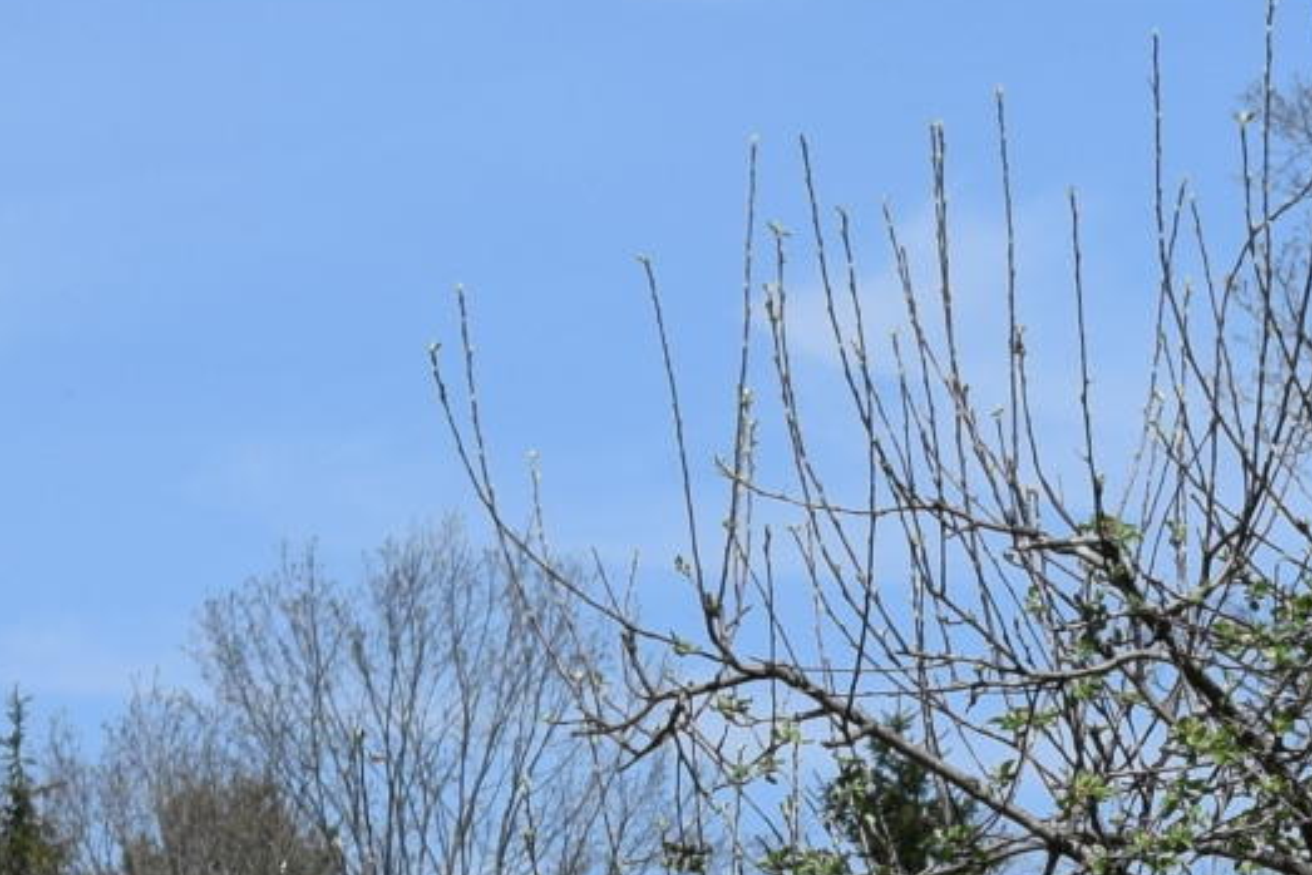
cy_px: 2068
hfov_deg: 5.1
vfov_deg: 3.5
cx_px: 3422
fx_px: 14102
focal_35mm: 387
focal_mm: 45
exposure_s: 1/400
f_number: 10
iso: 200
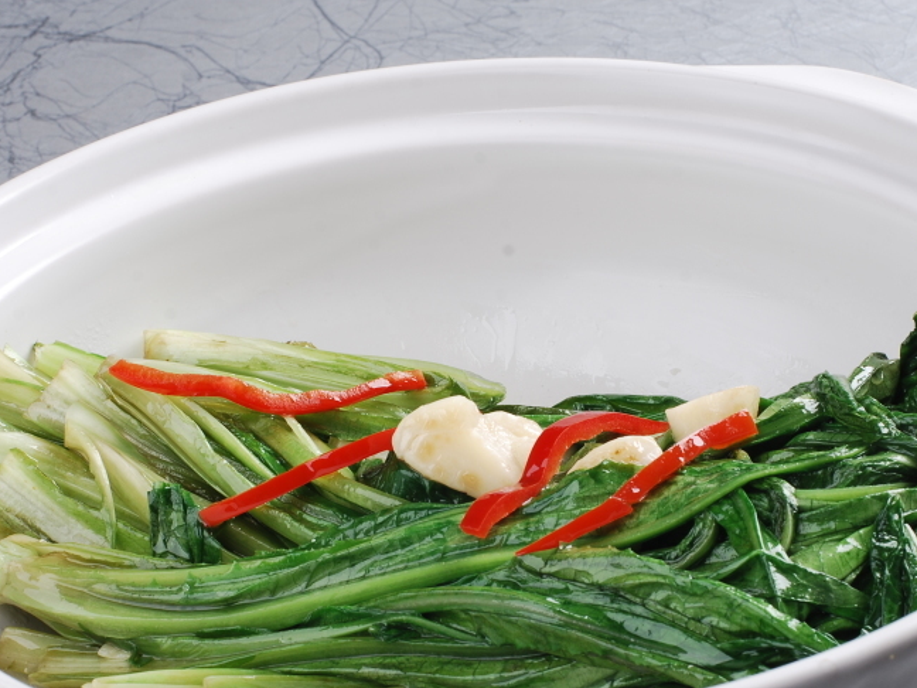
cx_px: 457
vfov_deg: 13.0
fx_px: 3020
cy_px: 466
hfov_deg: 17.3
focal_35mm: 114
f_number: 14
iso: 100
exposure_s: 1/160
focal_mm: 50
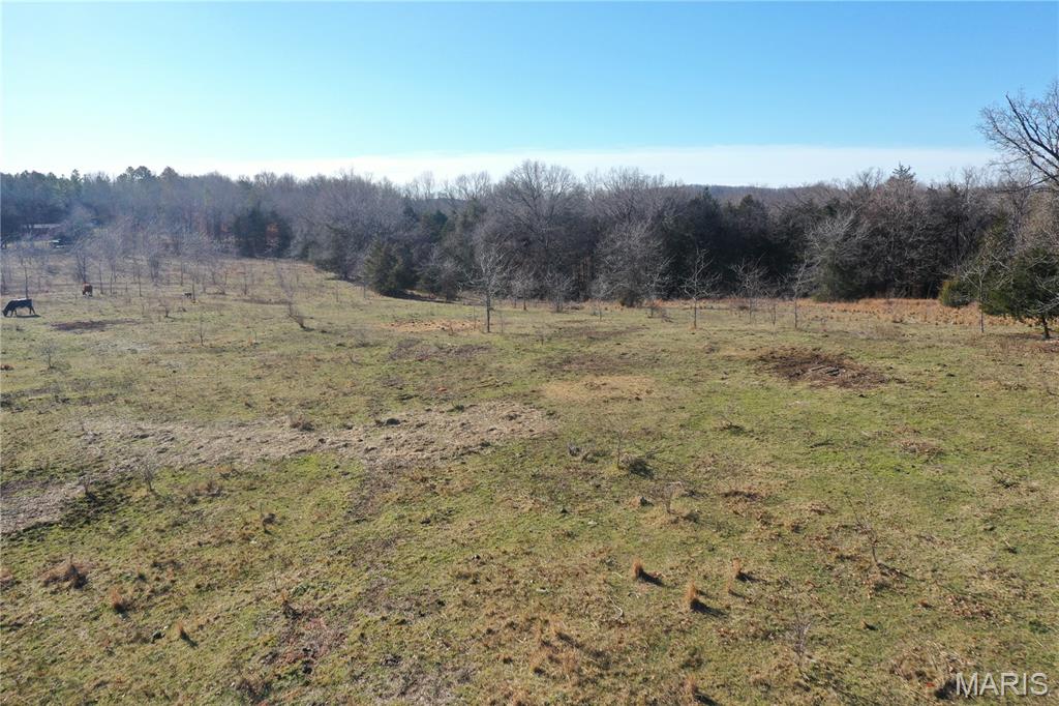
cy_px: 353
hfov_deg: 65.5
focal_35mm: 28
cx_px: 530
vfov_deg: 46.4
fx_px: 823
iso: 100
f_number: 5.6
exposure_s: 1/320
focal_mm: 10.26
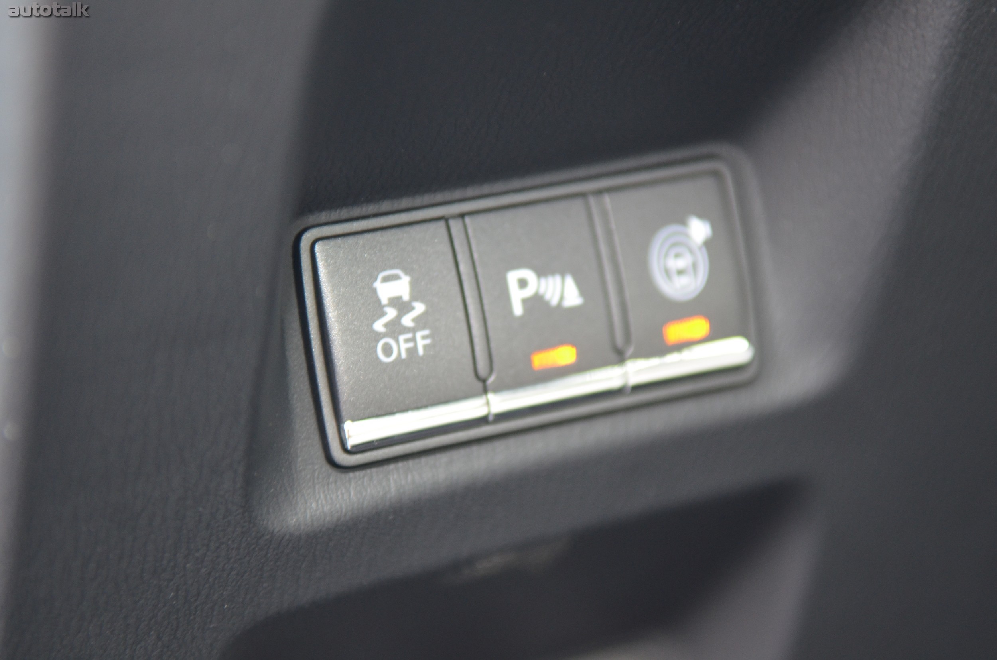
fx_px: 2280
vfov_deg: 16.5
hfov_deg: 24.7
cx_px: 498
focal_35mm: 82
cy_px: 330
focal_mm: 55
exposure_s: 1/60
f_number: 2.8
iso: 800
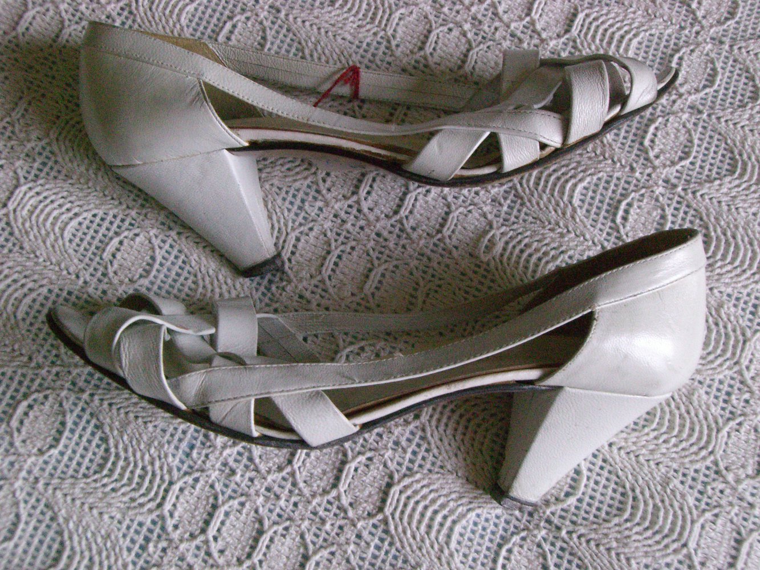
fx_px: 1032
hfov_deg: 40.4
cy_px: 285
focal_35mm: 47
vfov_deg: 30.9
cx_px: 380
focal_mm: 7.6
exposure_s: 1/125
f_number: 3
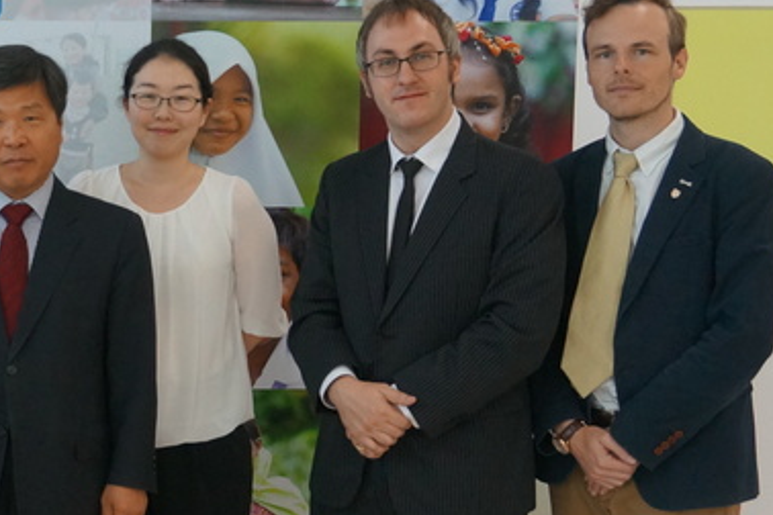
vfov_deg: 16.4
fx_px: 1789
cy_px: 286
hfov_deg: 22.9
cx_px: -78
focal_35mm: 83
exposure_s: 1/160
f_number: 4
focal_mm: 21
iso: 1000
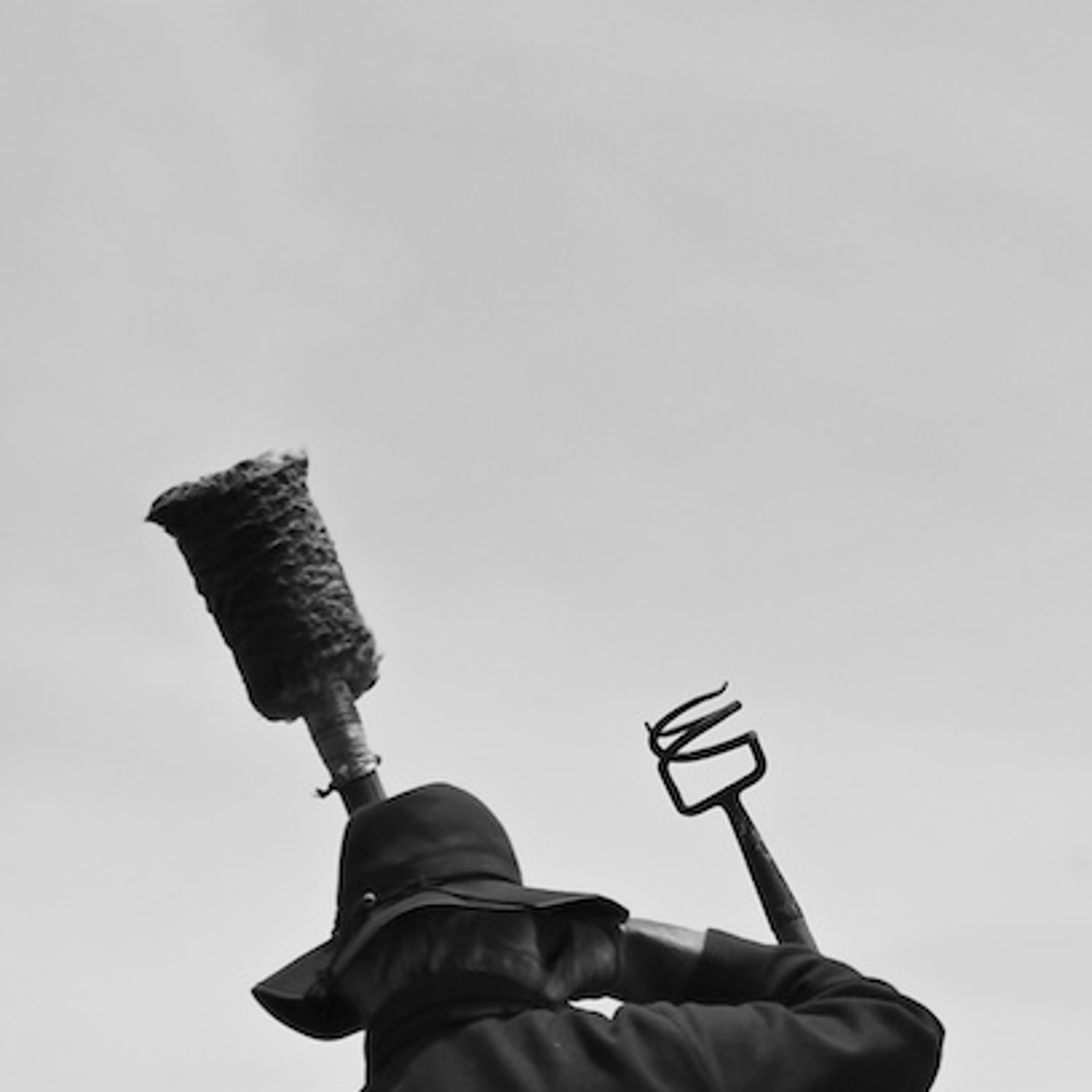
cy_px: 294
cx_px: 1884
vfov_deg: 3.4
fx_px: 18381
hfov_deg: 3.4
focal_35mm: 515
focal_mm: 75
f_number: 2.8
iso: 160
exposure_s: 1/8000
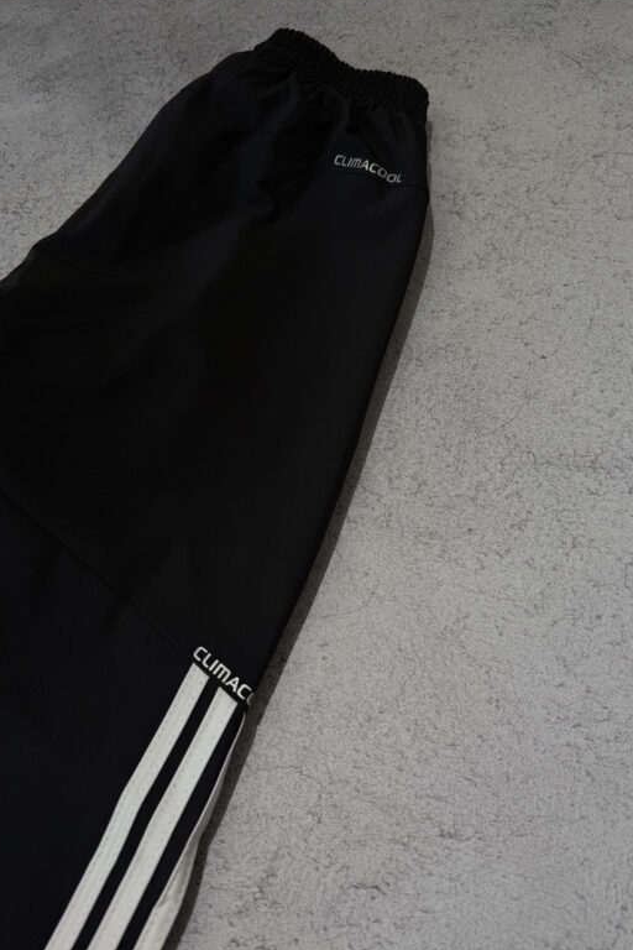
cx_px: 292
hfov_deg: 49.5
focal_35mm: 26
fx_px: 686
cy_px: 458
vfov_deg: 69.4
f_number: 1.78
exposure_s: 1/196
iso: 64
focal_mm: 6.76
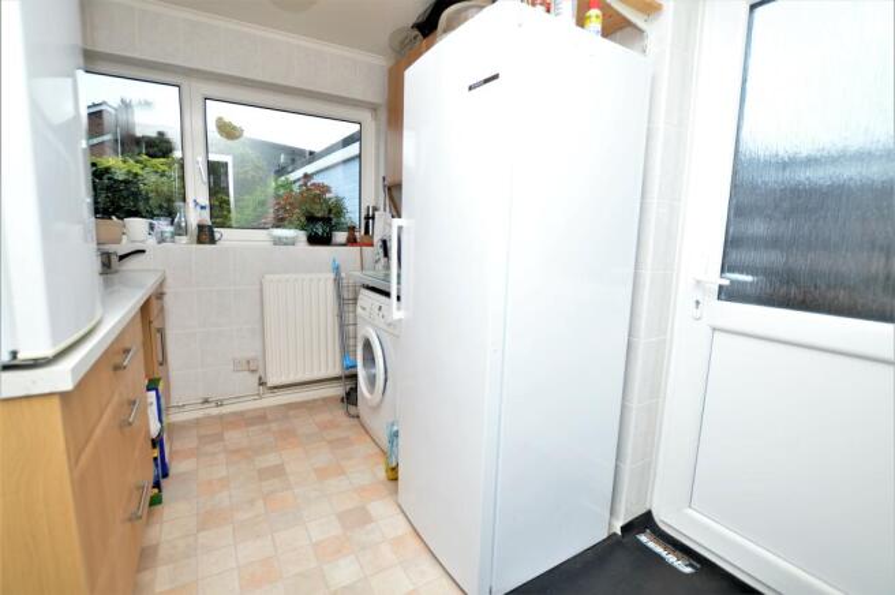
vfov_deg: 77.2
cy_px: 298
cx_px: 448
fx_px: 373
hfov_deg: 100.4
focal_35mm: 15
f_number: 3.5
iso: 100
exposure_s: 1/60
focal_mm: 10
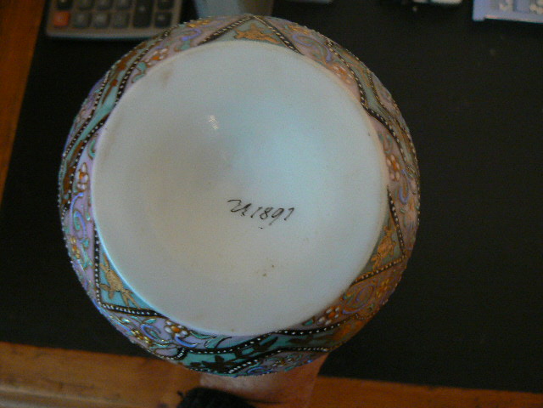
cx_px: 272
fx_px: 565
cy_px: 204
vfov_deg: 39.7
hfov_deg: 51.4
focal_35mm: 36
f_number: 2.8
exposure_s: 1/15
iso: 200
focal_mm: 6
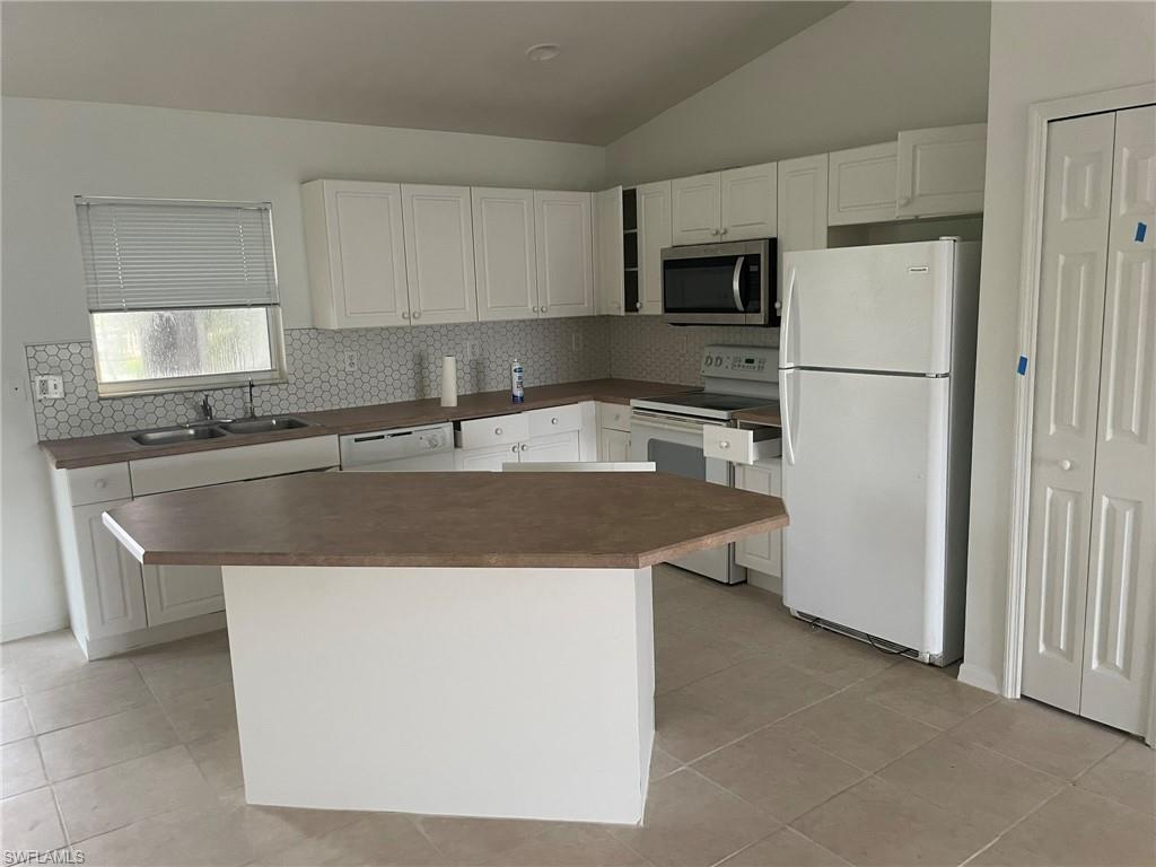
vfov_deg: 53.1
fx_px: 868
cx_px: 578
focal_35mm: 26
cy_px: 434
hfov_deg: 67.3
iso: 200
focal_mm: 4.2
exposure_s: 1/60
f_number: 1.6
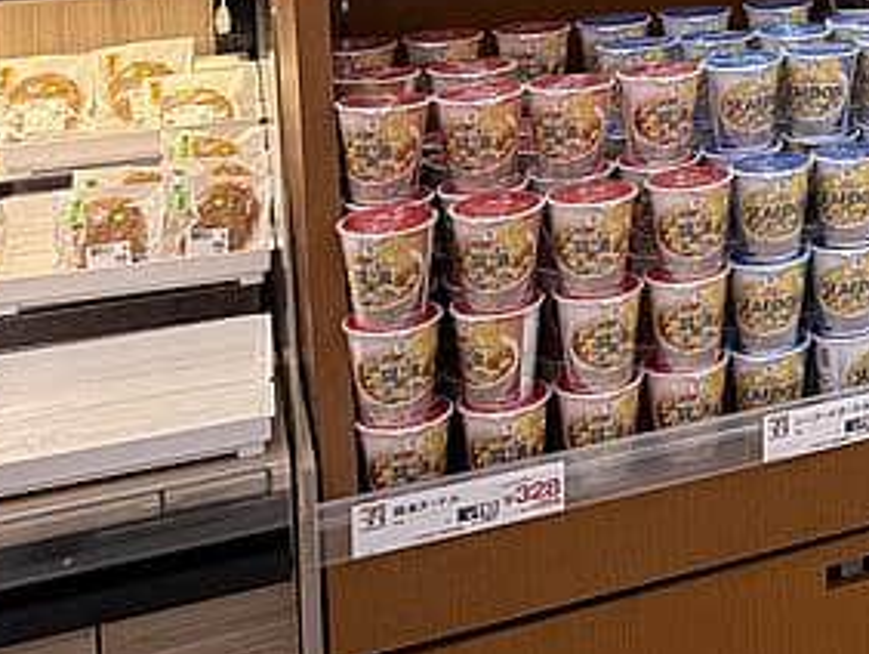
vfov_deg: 19.8
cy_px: -204
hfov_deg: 24.3
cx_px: 1186
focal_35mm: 68
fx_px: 1709
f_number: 1.78
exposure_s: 1/100
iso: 100
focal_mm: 6.76
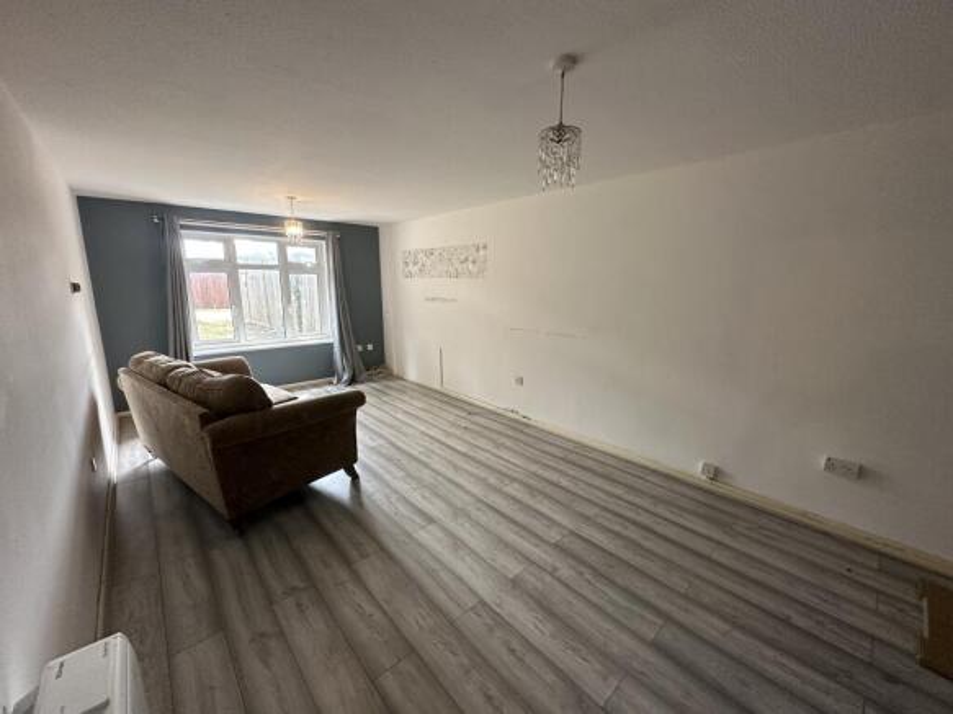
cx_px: 476
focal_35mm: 14
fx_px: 385
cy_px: 357
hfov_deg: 102.1
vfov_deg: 85.7
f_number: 2.2
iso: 200
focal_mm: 2.22
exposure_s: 1/99
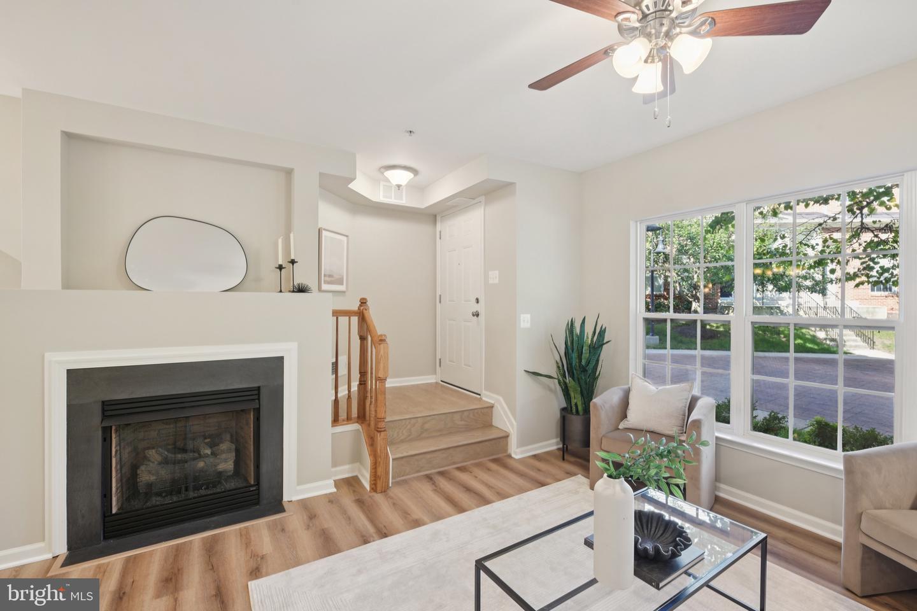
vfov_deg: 73.7
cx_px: 458
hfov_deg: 96.7
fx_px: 408
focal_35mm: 16
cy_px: 306
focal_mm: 16
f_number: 8
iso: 400
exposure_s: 1/8
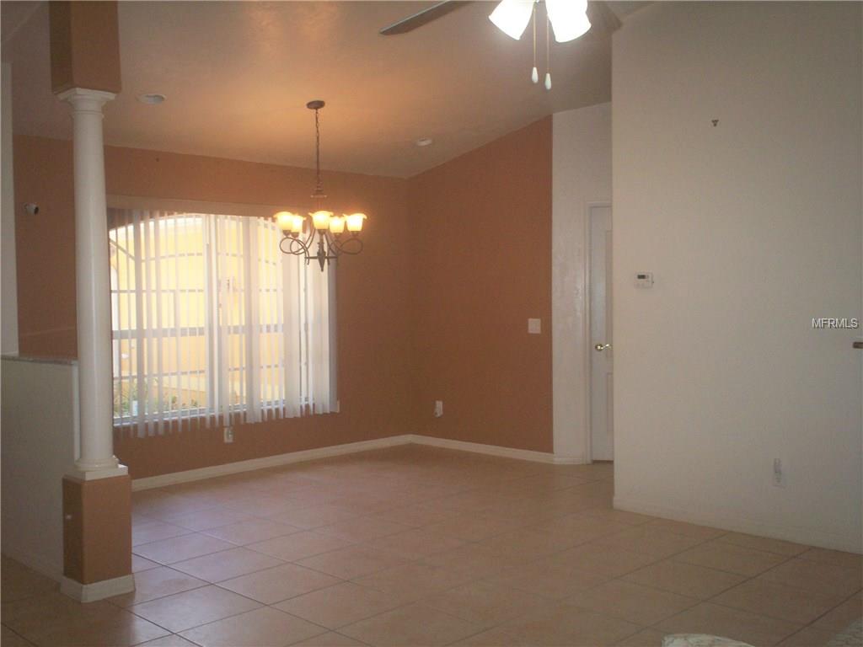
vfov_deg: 39.7
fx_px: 898
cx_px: 432
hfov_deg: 51.4
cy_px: 324
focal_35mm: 36
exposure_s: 1/60
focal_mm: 6
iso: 140
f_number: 4.5
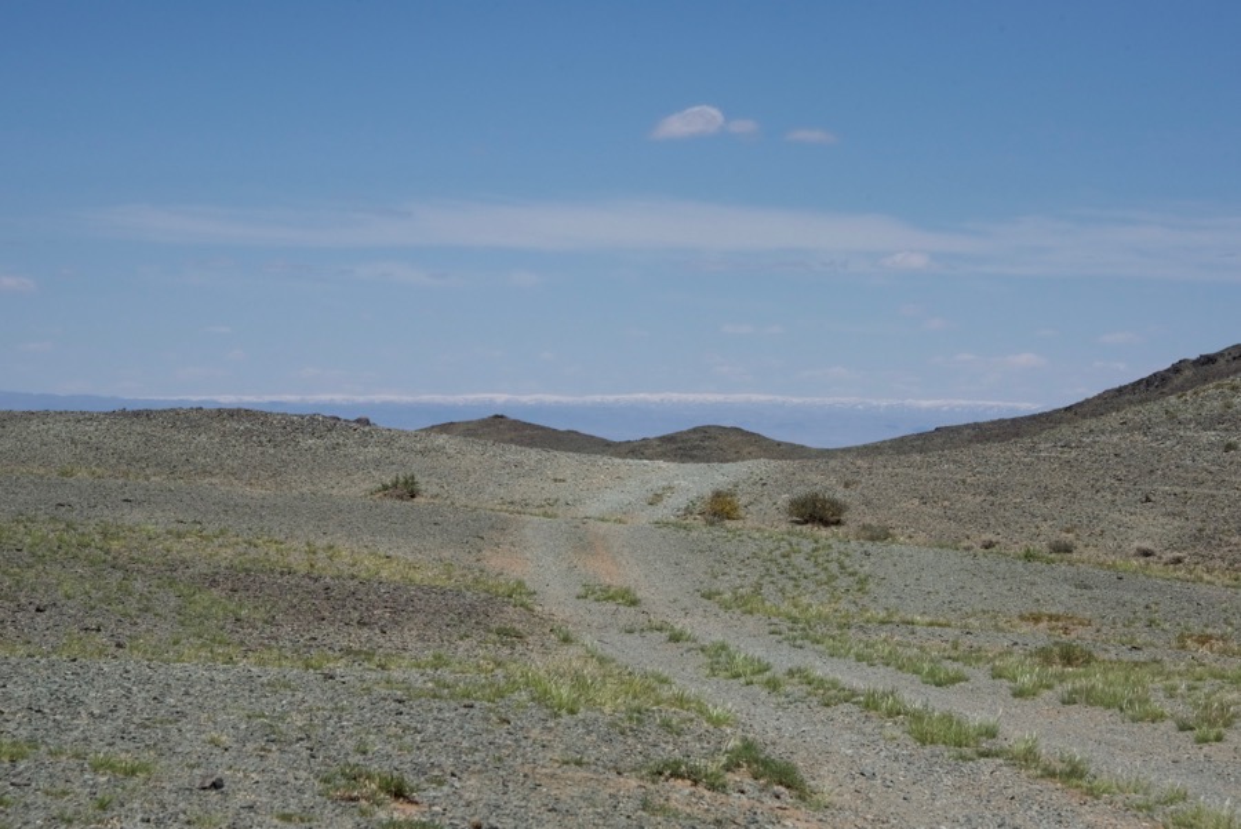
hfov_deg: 17.6
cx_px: 620
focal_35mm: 116
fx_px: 4001
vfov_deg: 11.8
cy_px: 414
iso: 640
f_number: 10
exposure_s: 1/1600
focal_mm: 116
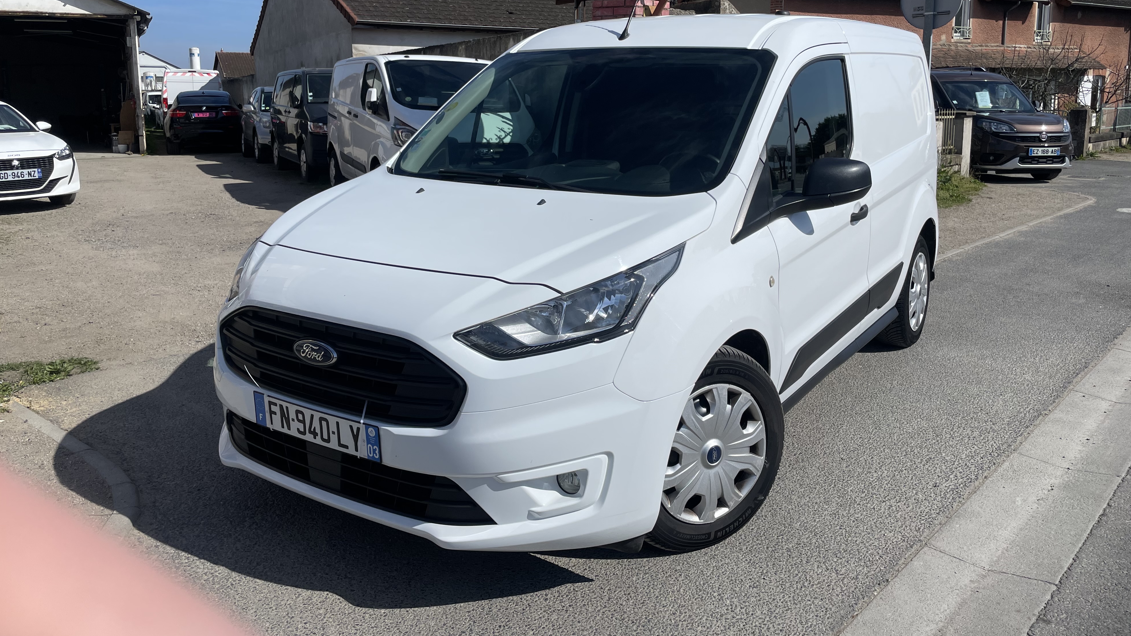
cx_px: 567
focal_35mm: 29
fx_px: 870
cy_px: 233
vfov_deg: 39.9
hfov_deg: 66.1
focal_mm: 4.2
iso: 32
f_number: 1.6
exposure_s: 1/7813
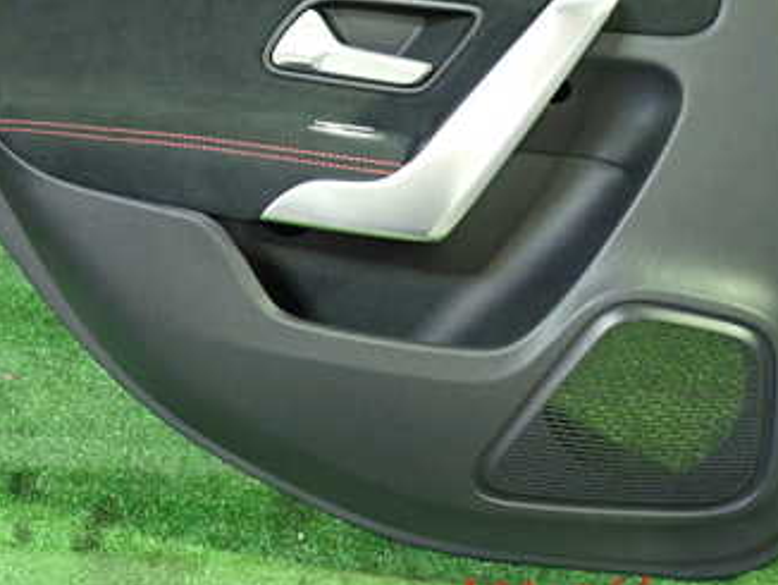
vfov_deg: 30.6
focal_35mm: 46
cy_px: 96
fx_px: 1035
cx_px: 289
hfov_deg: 40.9
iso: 640
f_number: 2
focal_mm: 4.5
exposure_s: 1/30
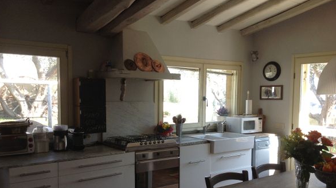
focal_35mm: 39
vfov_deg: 30.3
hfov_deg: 51.6
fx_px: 347
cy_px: 114
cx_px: 165
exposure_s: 1/120
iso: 100
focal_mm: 4.28
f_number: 2.4
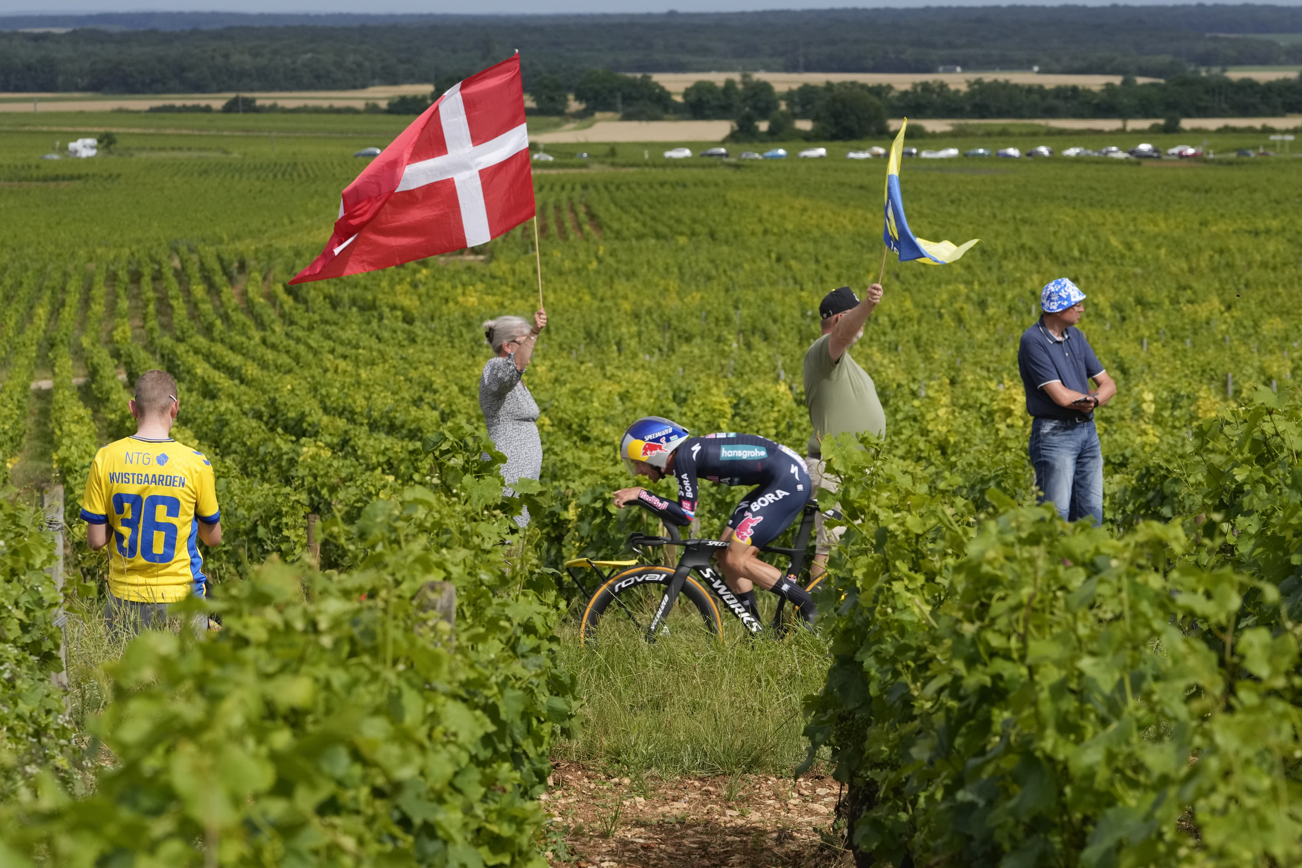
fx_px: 3906
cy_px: 434
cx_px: 651
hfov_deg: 18.9
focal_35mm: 108
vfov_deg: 12.7
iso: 1000
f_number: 8
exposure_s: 1/4000
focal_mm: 108
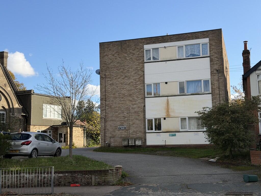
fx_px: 362
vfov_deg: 30.3
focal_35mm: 48
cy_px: 98
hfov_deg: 39.7
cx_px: 130
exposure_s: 1/2976
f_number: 1.78
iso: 64
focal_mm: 6.76
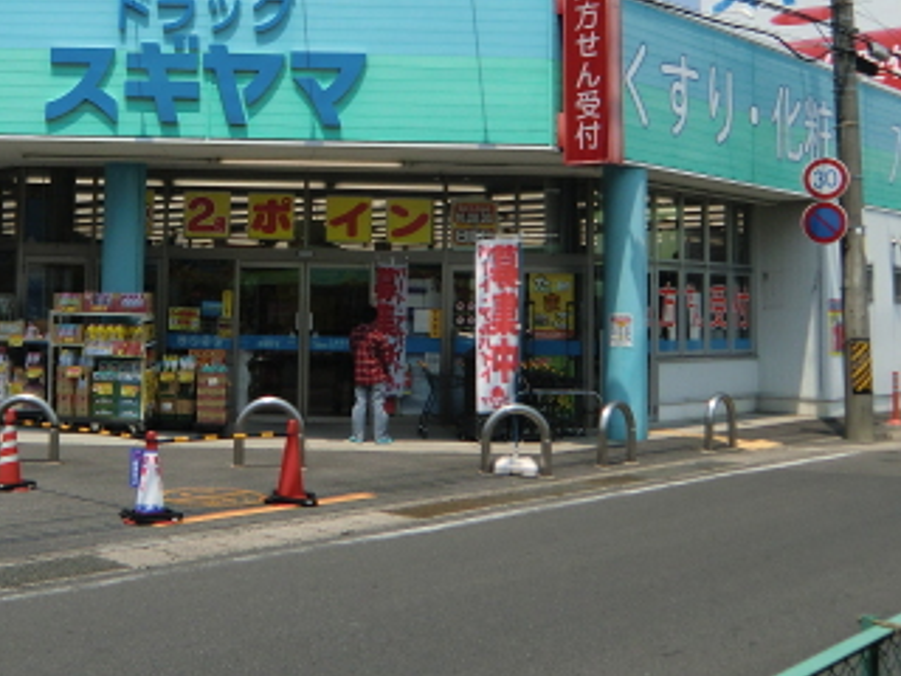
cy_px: 180
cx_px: 231
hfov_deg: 38.7
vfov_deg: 29.8
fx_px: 1249
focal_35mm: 48
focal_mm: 4.3
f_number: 7.5
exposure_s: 1/250
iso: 64
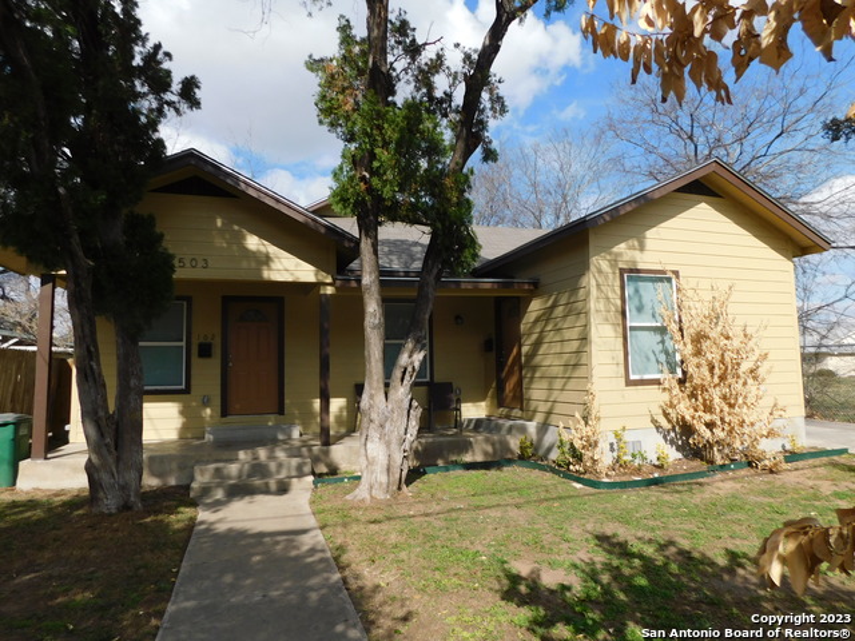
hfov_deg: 73.9
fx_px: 568
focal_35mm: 23
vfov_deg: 58.9
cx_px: 428
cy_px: 320
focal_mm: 4
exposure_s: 1/500
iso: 125
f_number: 6
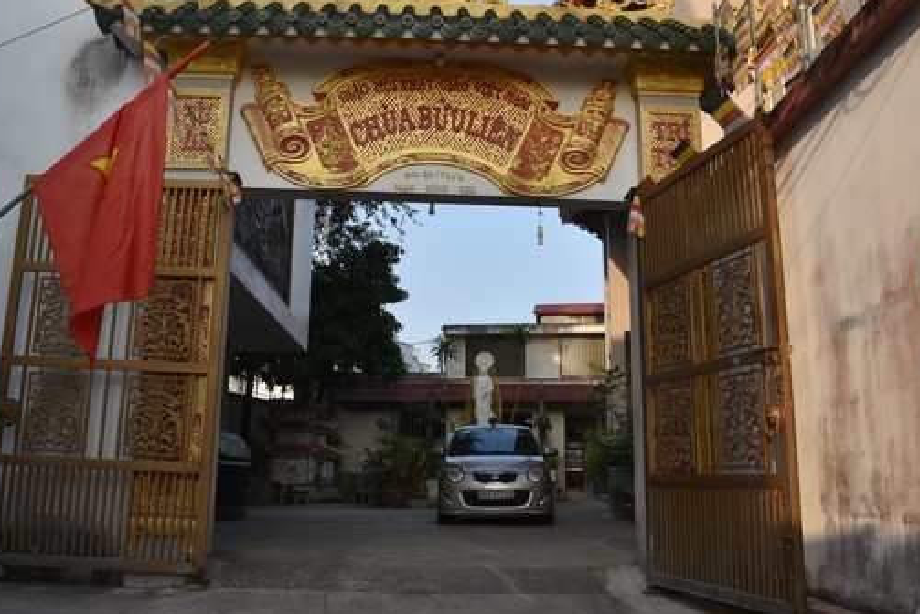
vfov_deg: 42.3
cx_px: 421
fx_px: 793
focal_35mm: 31
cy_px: 274
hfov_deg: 60.2
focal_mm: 24
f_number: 8
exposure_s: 1/250
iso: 280
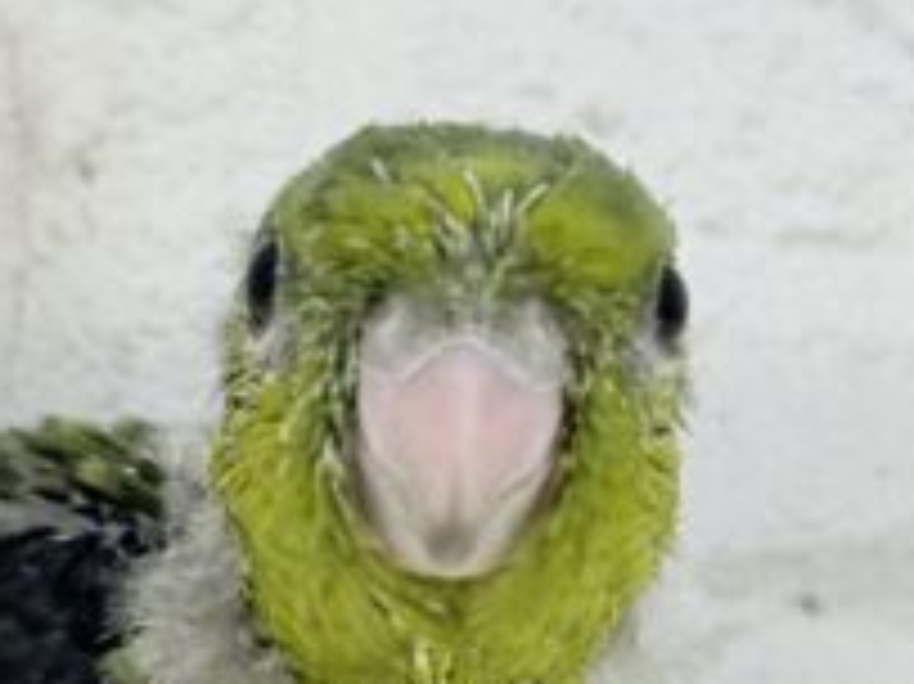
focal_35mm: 164
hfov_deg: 12.0
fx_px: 4328
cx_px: 261
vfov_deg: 9.0
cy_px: 608
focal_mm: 5.96
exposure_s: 1/100
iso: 100
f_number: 1.6
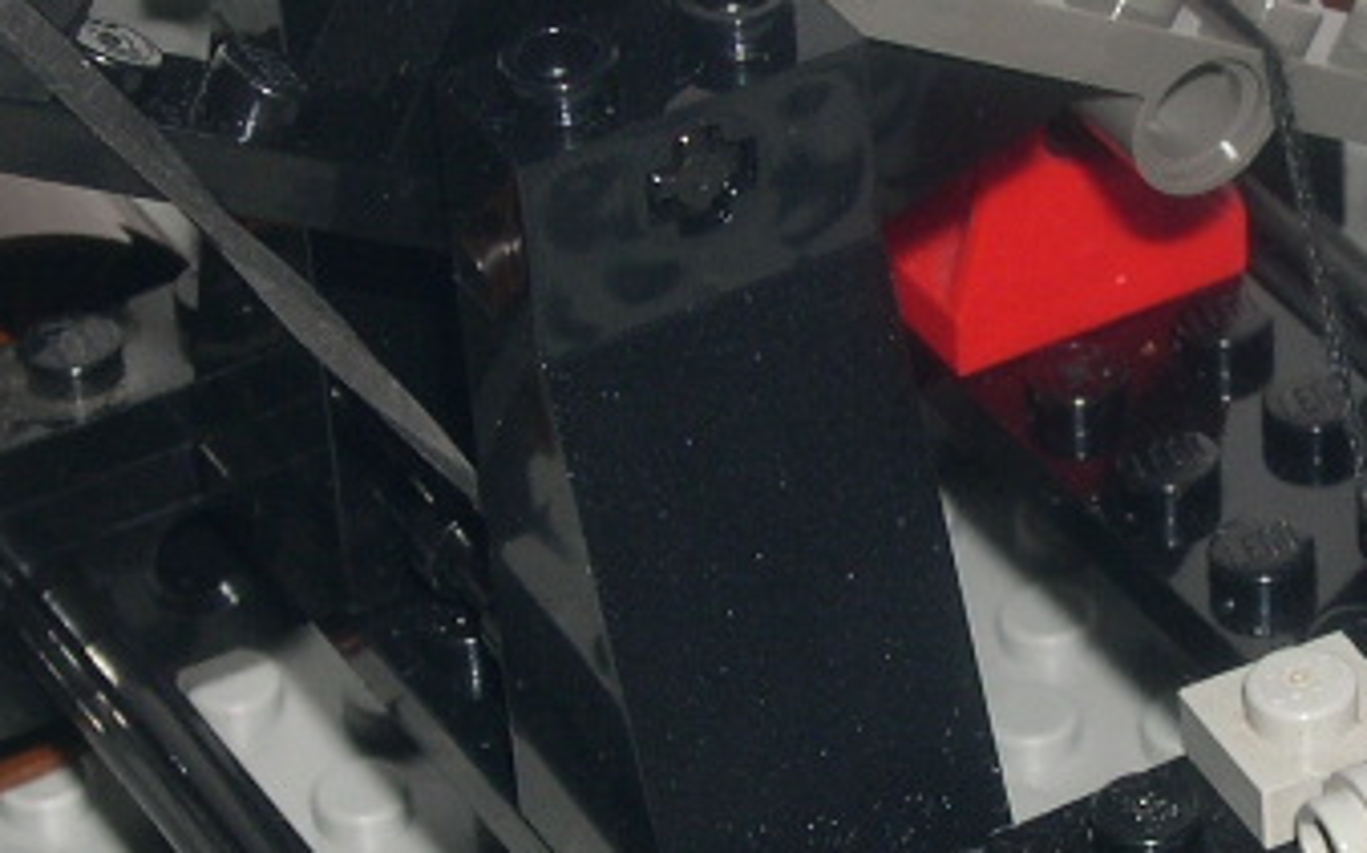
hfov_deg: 11.4
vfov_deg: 7.2
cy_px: 546
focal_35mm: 183
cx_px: 1007
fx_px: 6815
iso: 100
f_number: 9.2
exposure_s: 1/60
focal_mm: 12.2
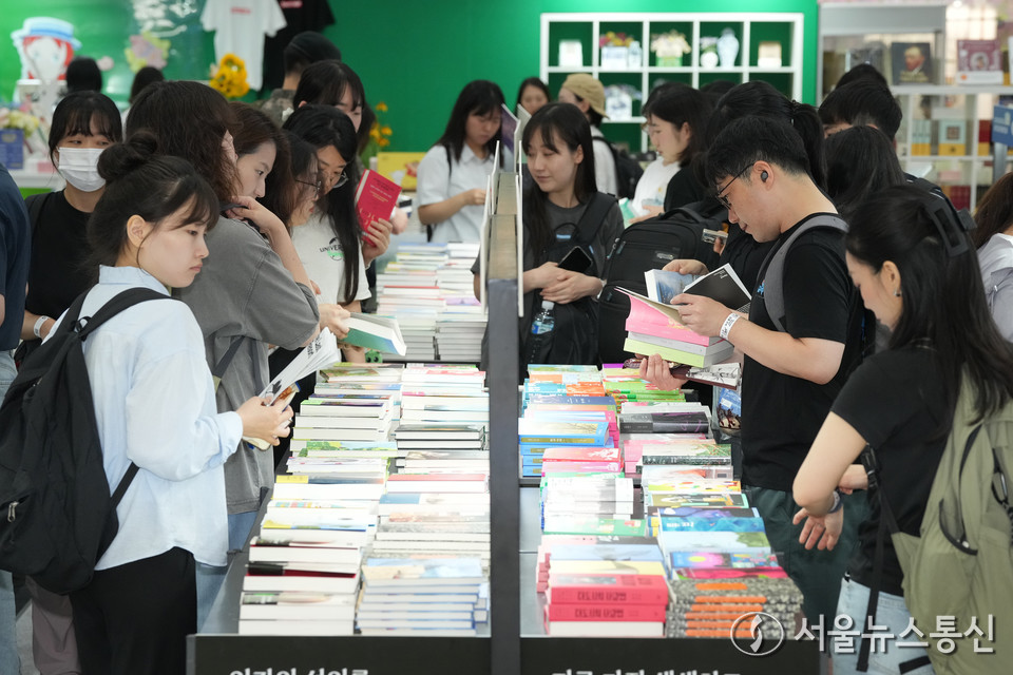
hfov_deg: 19.5
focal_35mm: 105
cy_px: 338
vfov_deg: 13.0
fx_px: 2954
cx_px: 506
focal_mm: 105
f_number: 5.6
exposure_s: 1/200
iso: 3200
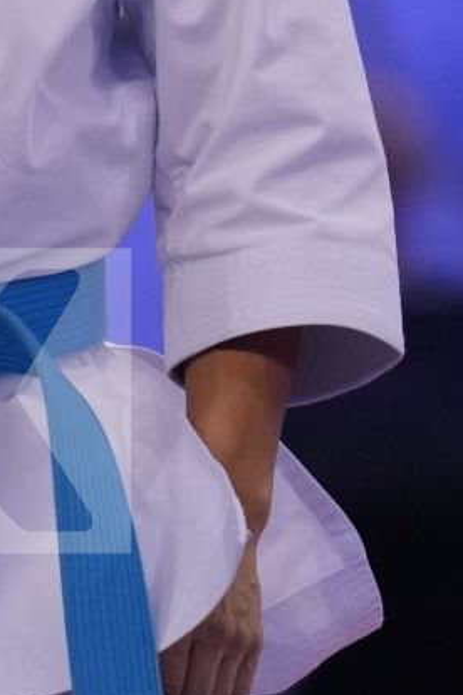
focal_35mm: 1302
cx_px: -25
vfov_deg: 1.6
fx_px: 25158
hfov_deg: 1.1
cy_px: -194
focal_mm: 200
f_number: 2.8
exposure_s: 1/1000
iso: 1250
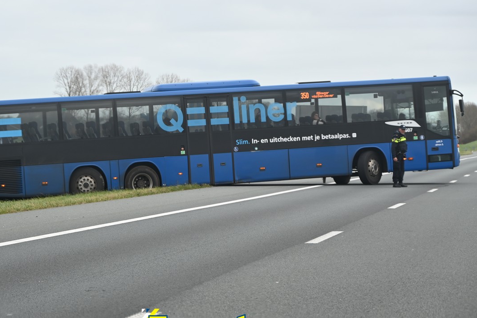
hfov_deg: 15.5
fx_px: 1748
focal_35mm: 132
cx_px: 213
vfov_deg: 10.4
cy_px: 173
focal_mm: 110
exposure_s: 1/125
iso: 400
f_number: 6.3
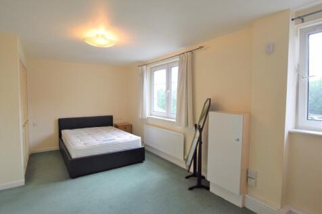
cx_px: 161
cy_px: 107
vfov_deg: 69.6
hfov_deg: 92.5
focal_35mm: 17
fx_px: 154
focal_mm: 11.5
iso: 400
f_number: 5
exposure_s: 1/100
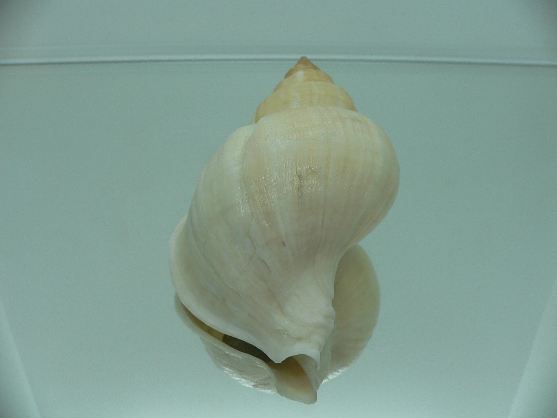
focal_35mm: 35
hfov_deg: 52.6
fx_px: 563
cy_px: 209
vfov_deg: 40.7
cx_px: 278
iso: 80
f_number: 2.8
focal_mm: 4.6
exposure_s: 1/80
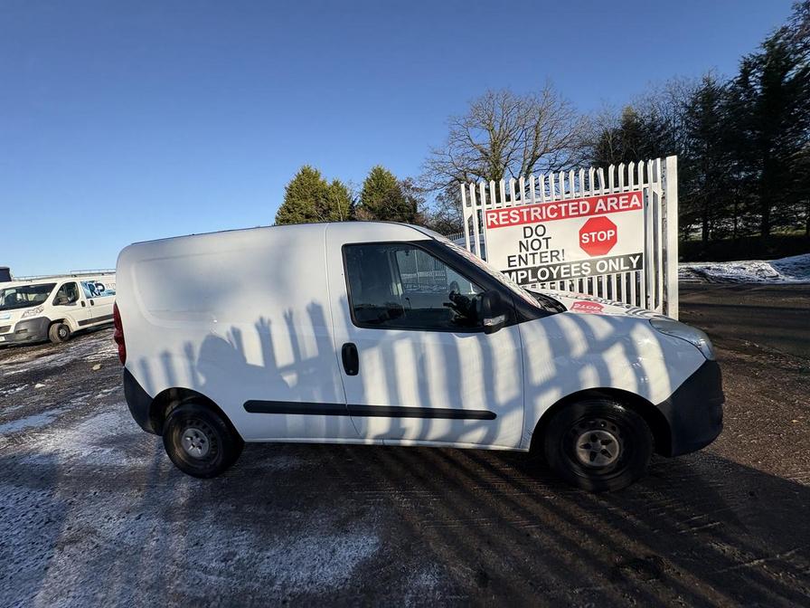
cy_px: 304
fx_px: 328
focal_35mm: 14
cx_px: 405
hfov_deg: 102.1
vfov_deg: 85.7
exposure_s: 1/1637
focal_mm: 2.22
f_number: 2.2
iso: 50
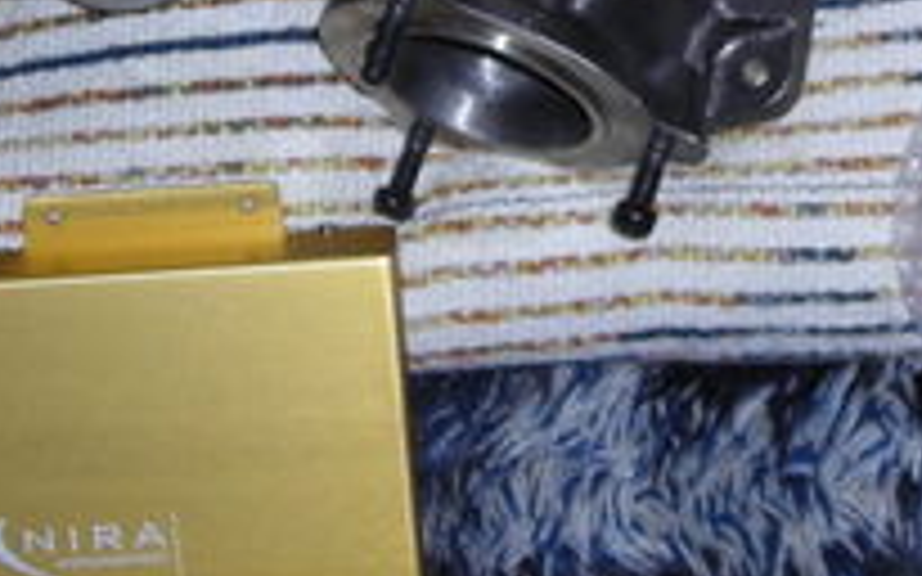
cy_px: 9
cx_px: 792
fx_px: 3165
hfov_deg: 16.4
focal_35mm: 126
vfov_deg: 10.3
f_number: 3.2
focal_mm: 6.3
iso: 50
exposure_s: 1/60
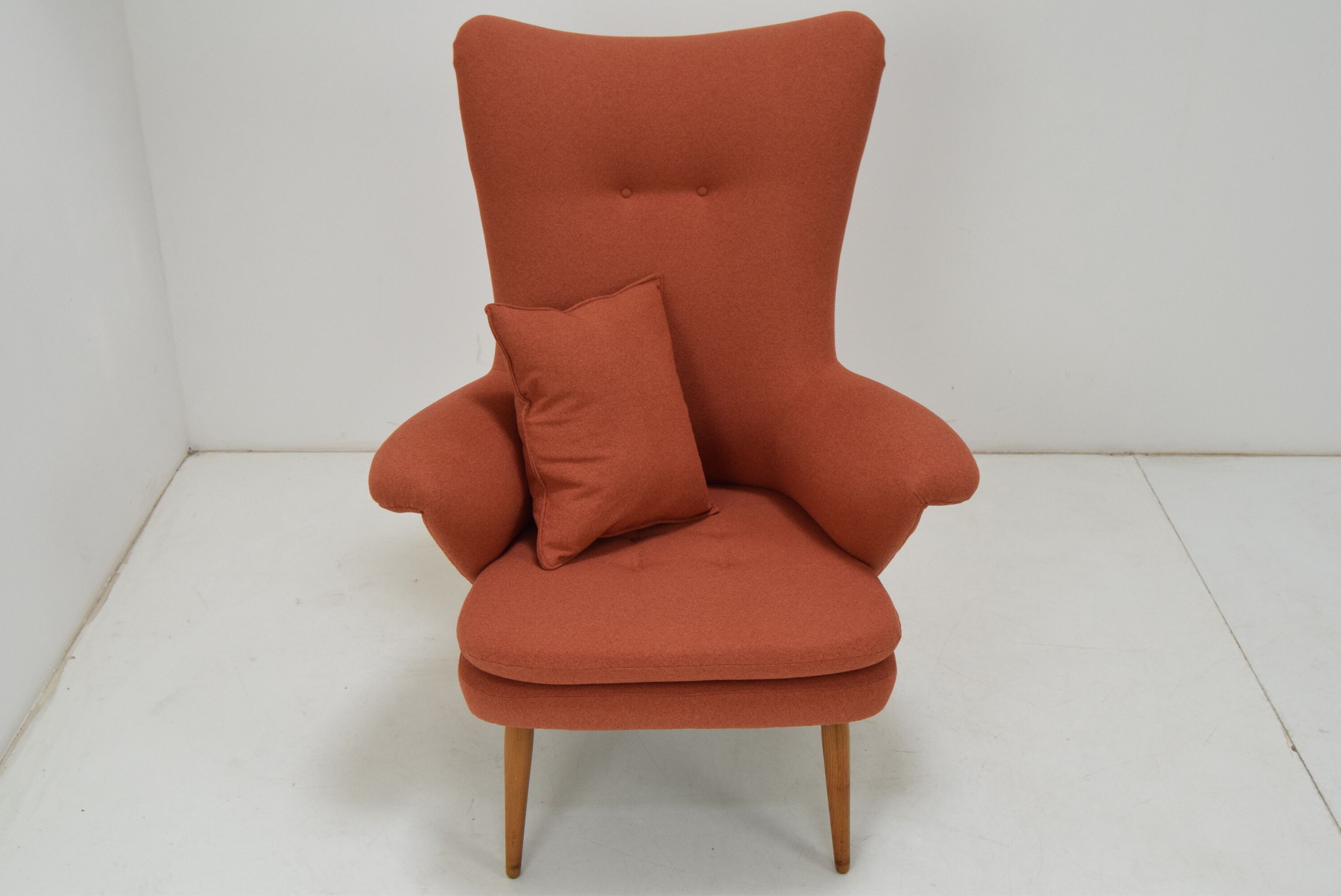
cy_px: 448
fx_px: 1454
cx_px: 670
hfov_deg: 49.5
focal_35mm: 39
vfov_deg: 34.3
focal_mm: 26
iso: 1600
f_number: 8
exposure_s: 1/250
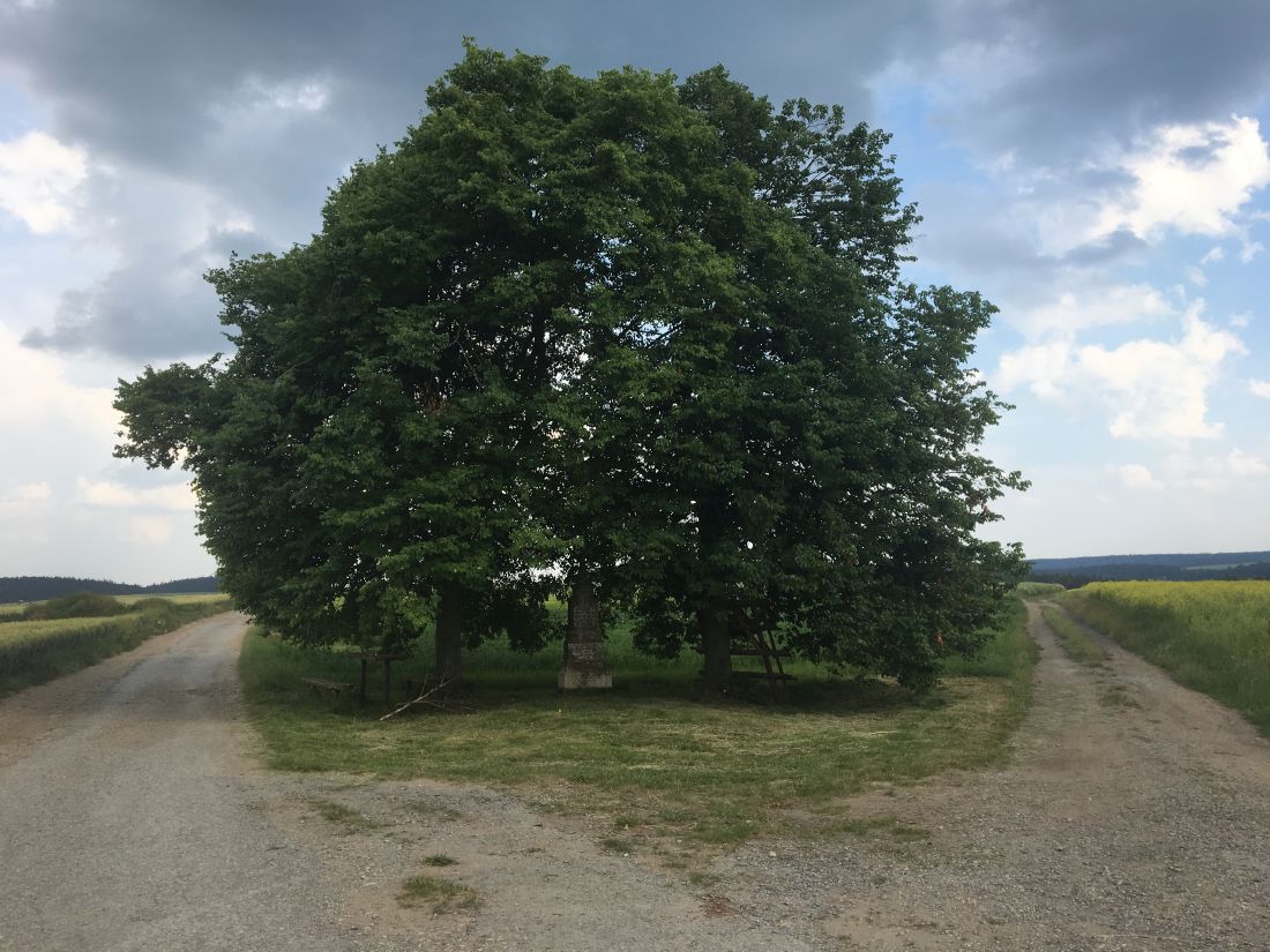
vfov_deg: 48.2
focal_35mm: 29
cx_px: 635
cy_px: 476
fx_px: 1064
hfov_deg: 61.7
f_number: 2.2
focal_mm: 4.15
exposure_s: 1/718
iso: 25
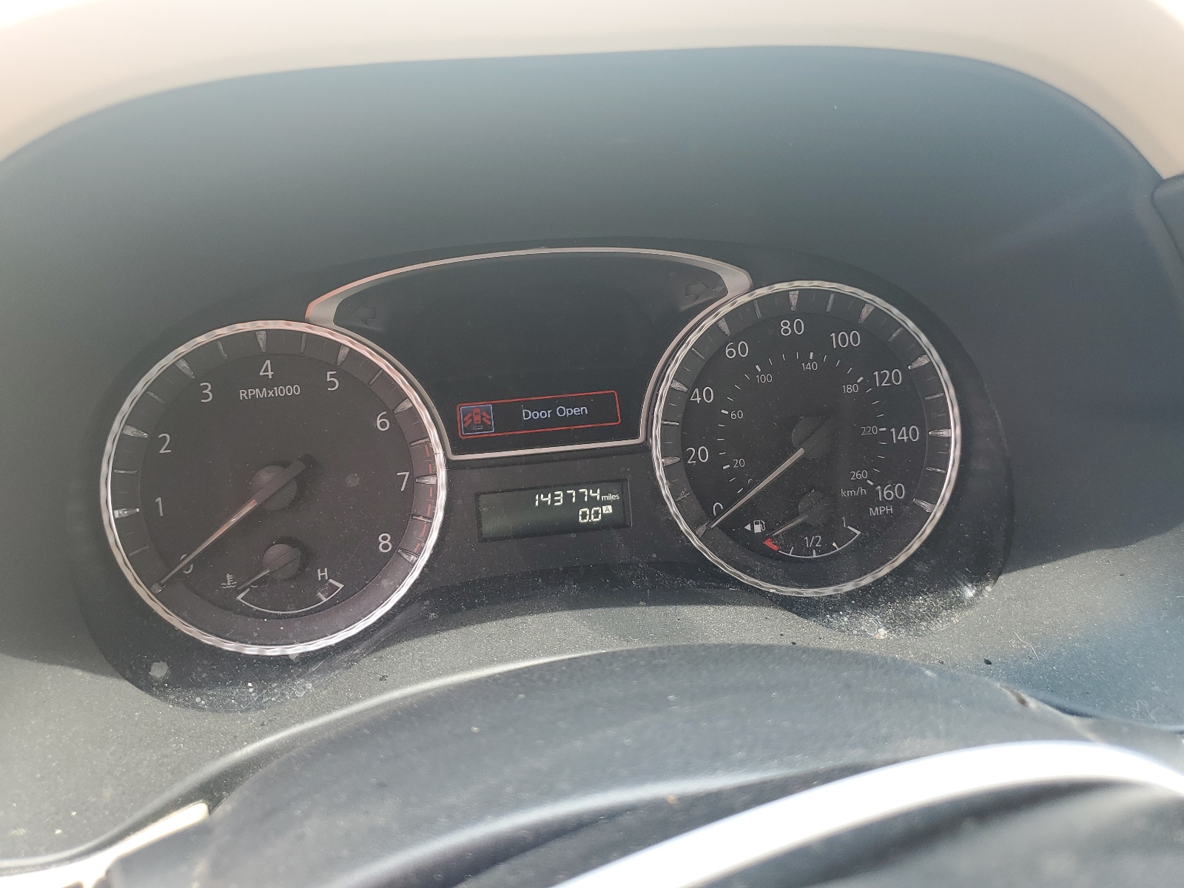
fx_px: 889
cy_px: 444
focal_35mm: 26
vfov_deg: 53.1
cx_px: 592
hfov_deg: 67.3
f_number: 1.5
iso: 50
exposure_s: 1/182
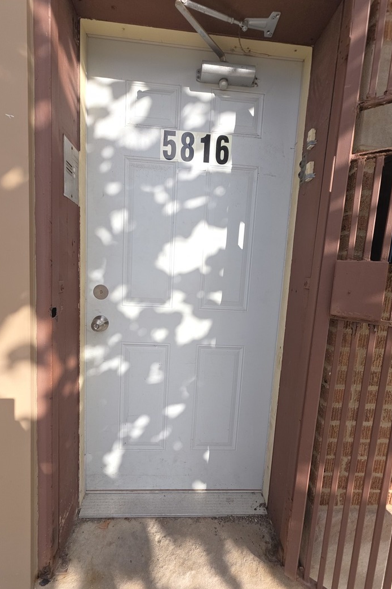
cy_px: 295
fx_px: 229
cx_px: 189
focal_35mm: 14
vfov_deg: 104.3
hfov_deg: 81.2
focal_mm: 2.2
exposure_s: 1/512
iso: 20
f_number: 1.9
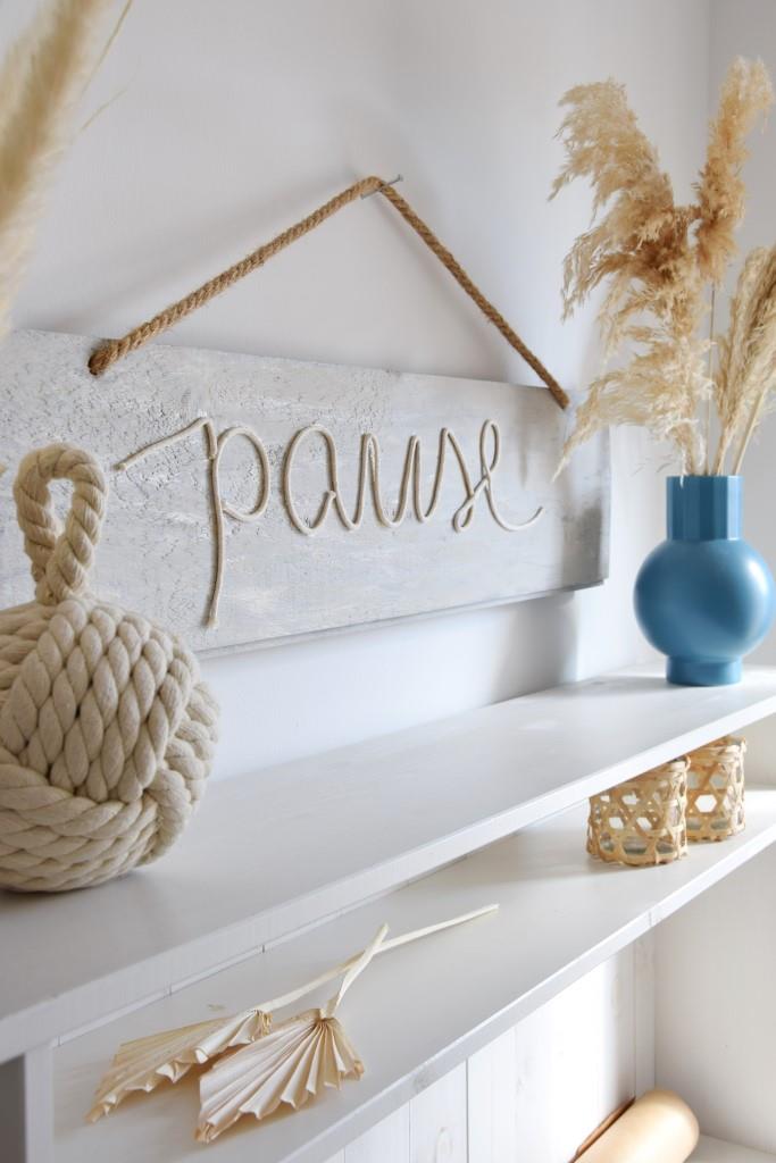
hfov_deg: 34.2
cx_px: 388
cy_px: 582
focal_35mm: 39
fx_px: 1260
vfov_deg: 49.5
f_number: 7.1
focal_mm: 26
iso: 160
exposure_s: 1/15
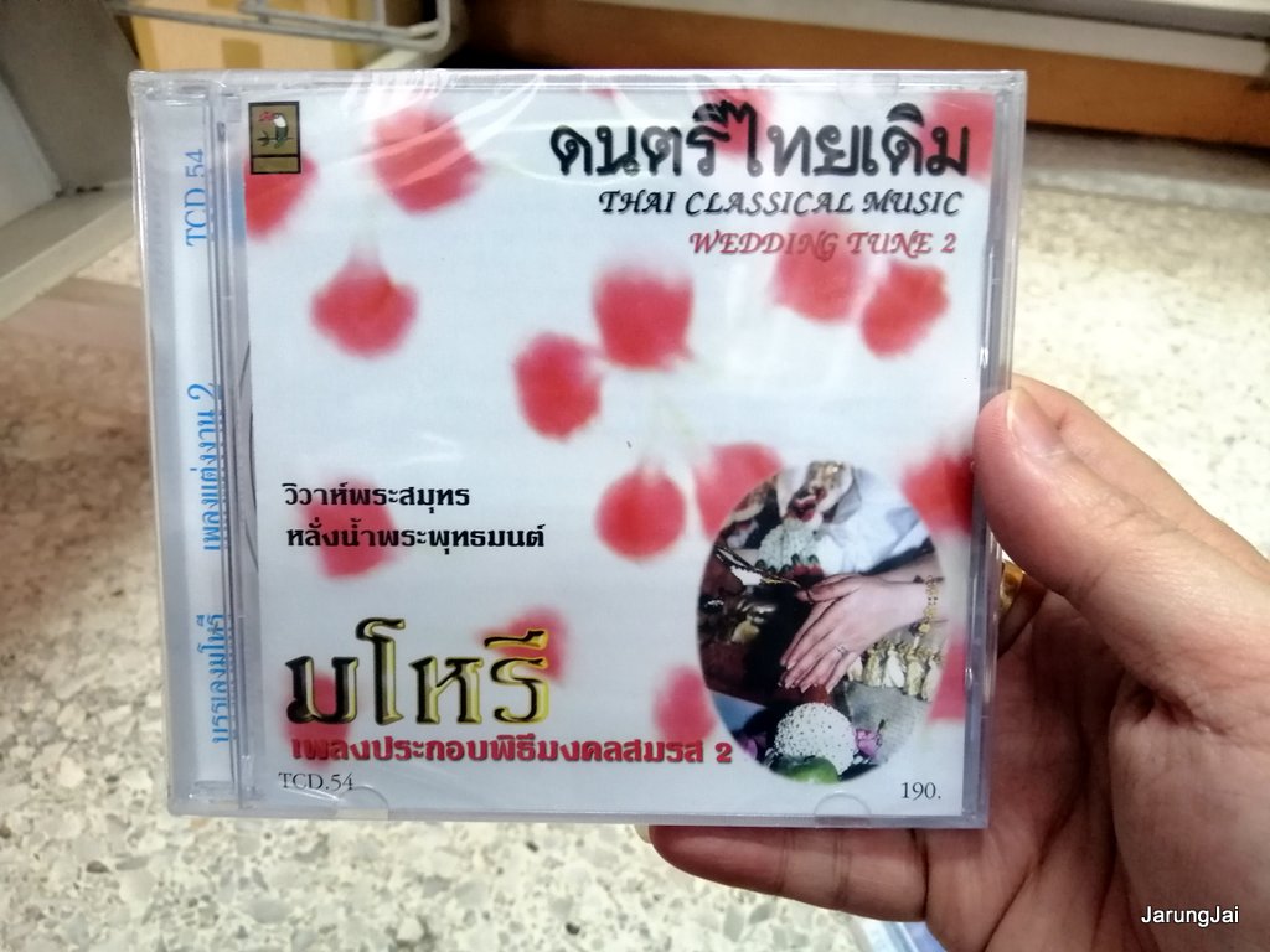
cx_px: 635
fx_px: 954
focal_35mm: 26
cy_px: 476
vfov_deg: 53.1
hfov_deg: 67.3
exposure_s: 1/20
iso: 400
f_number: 2.2
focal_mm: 3.81
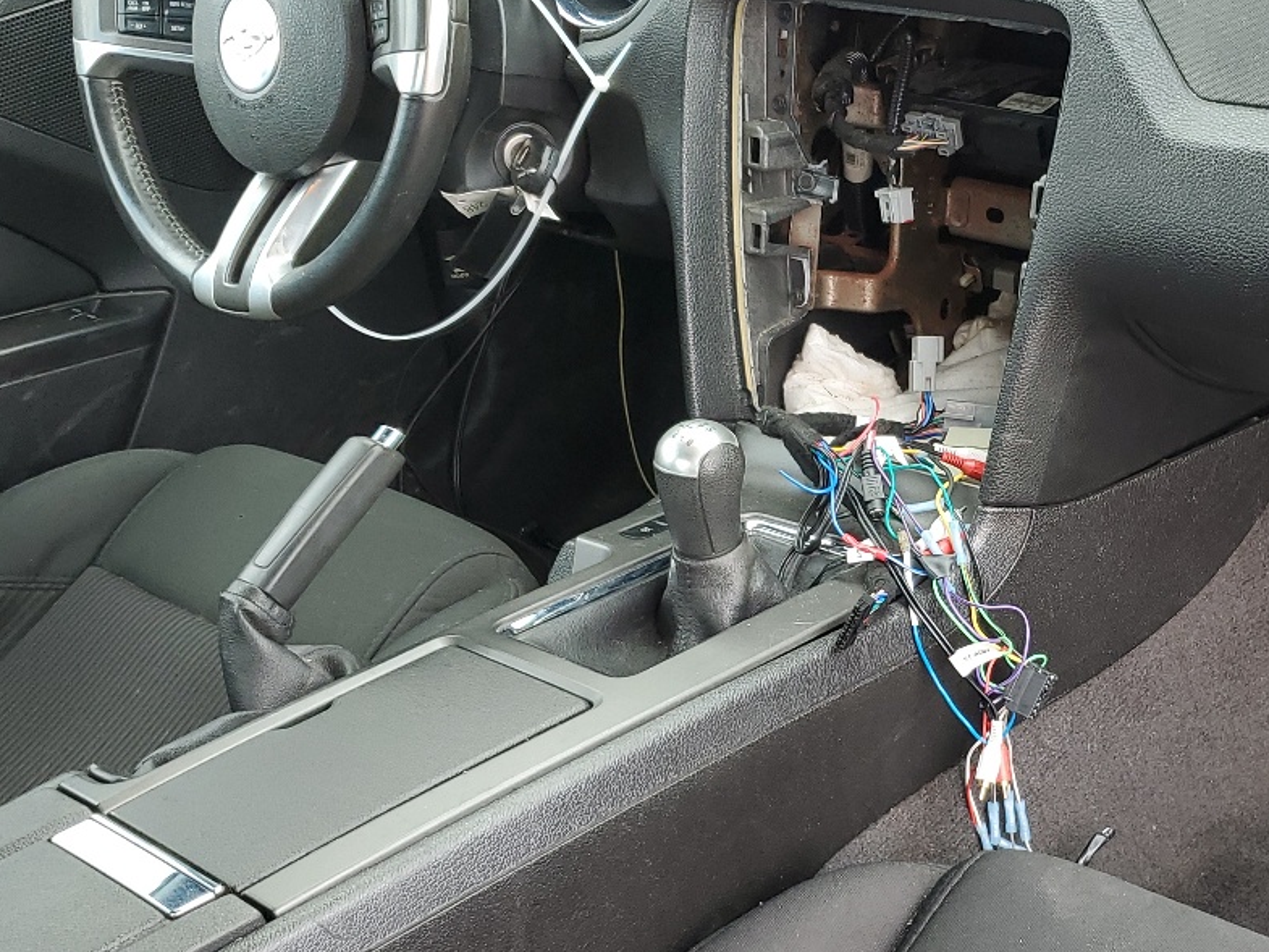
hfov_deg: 35.4
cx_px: 954
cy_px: 604
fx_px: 1943
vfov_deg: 27.4
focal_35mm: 53
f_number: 1.5
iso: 50
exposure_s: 1/143
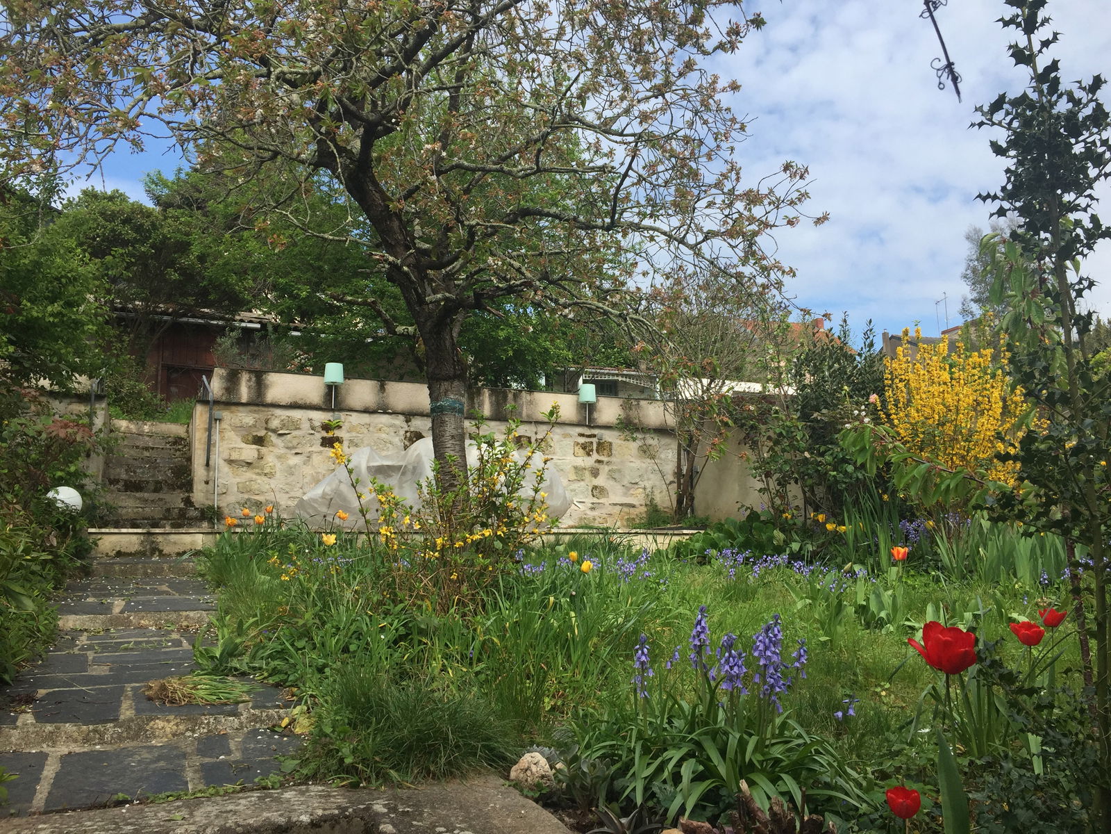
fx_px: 931
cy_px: 417
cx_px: 556
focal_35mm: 29
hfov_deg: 61.7
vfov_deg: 48.2
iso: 32
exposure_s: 1/1319
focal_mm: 4.15
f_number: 2.2
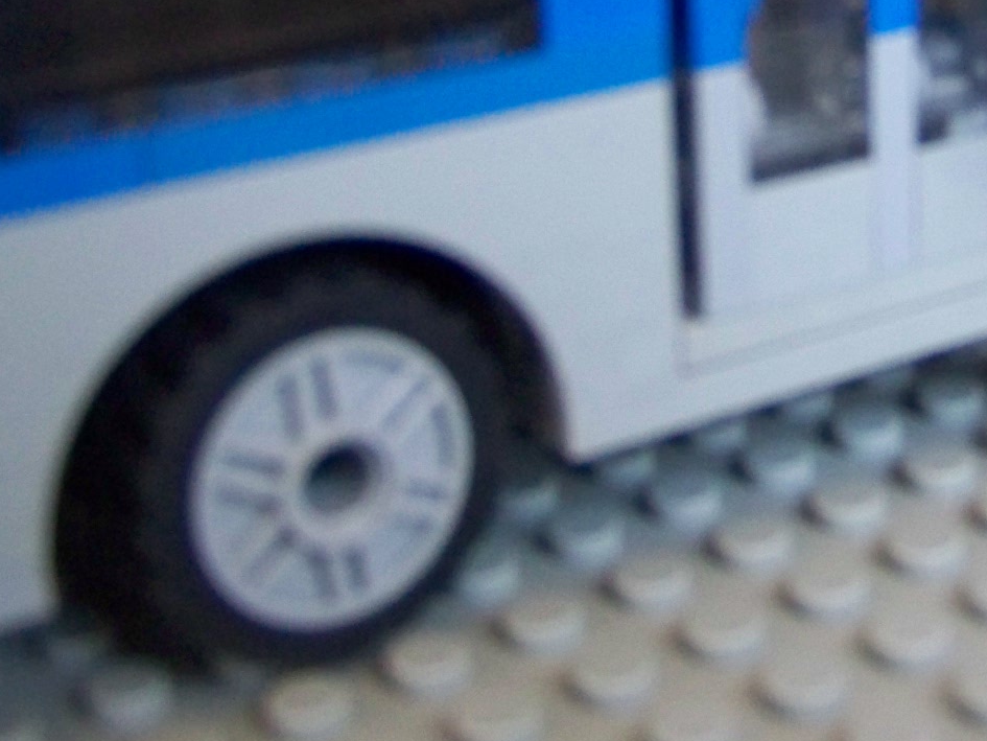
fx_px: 2224
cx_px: 844
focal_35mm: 78
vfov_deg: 18.4
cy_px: -6
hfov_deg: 24.5
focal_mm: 5.85
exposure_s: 1/30
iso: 320
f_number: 2.8
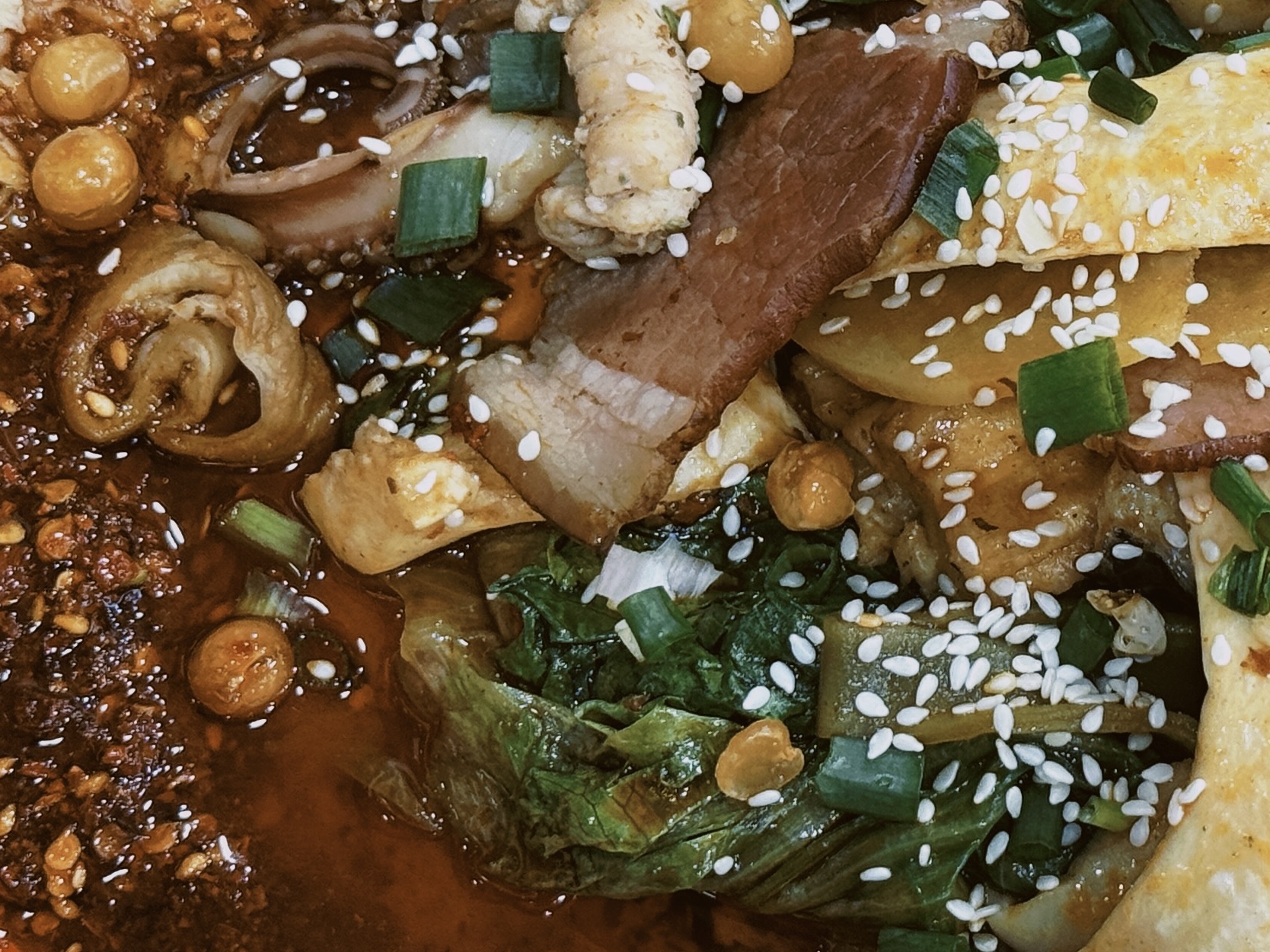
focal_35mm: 116
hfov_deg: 16.8
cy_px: 221
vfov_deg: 12.7
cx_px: 1070
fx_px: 4256
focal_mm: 6.76
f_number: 1.78
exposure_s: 1/50
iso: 80
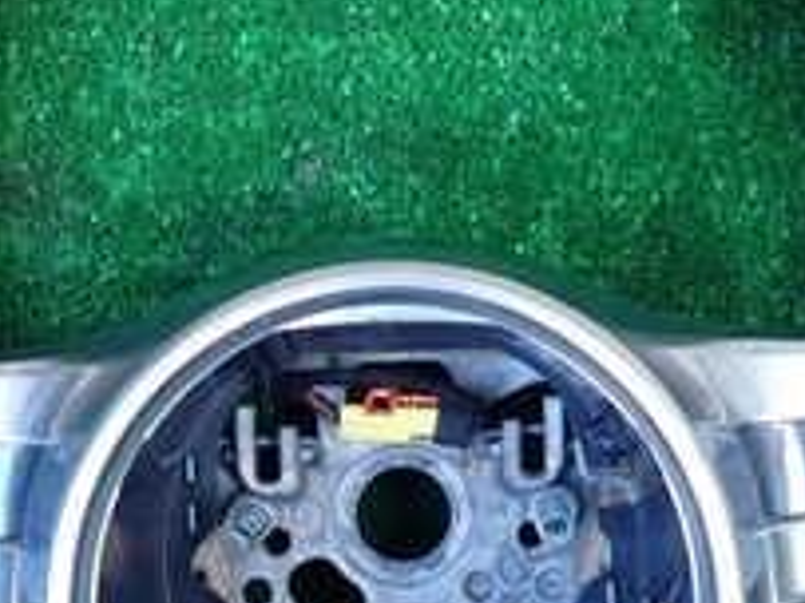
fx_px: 1720
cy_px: 480
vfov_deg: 19.7
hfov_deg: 26.3
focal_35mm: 74
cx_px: 424
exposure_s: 1/60
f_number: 2
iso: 125
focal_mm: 4.5
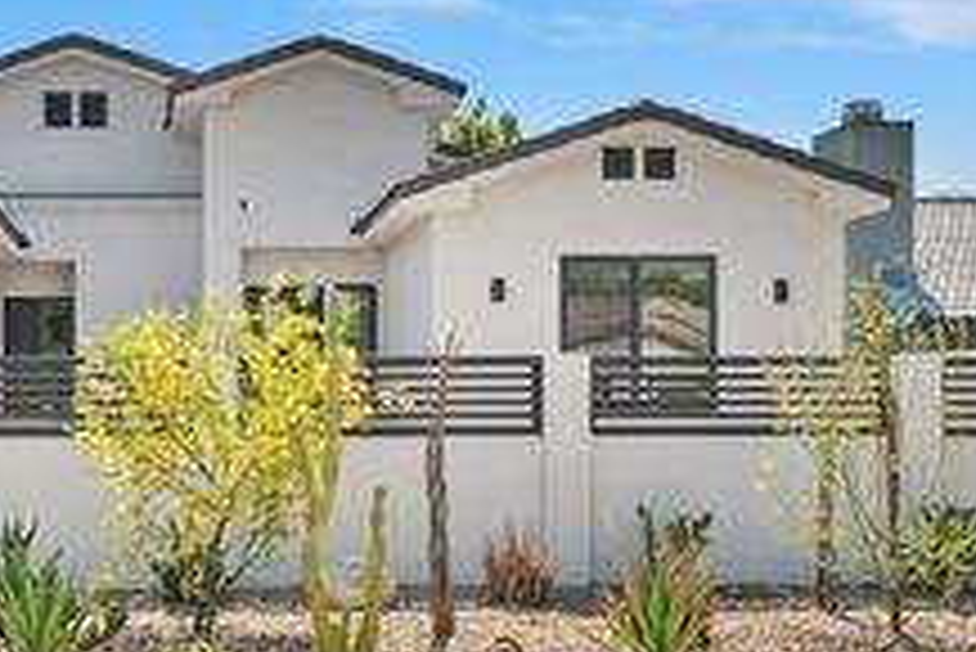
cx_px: 175
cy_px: 375
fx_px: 1872
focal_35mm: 69
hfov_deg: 28.5
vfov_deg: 19.8
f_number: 8
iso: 100
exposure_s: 1/160
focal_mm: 20
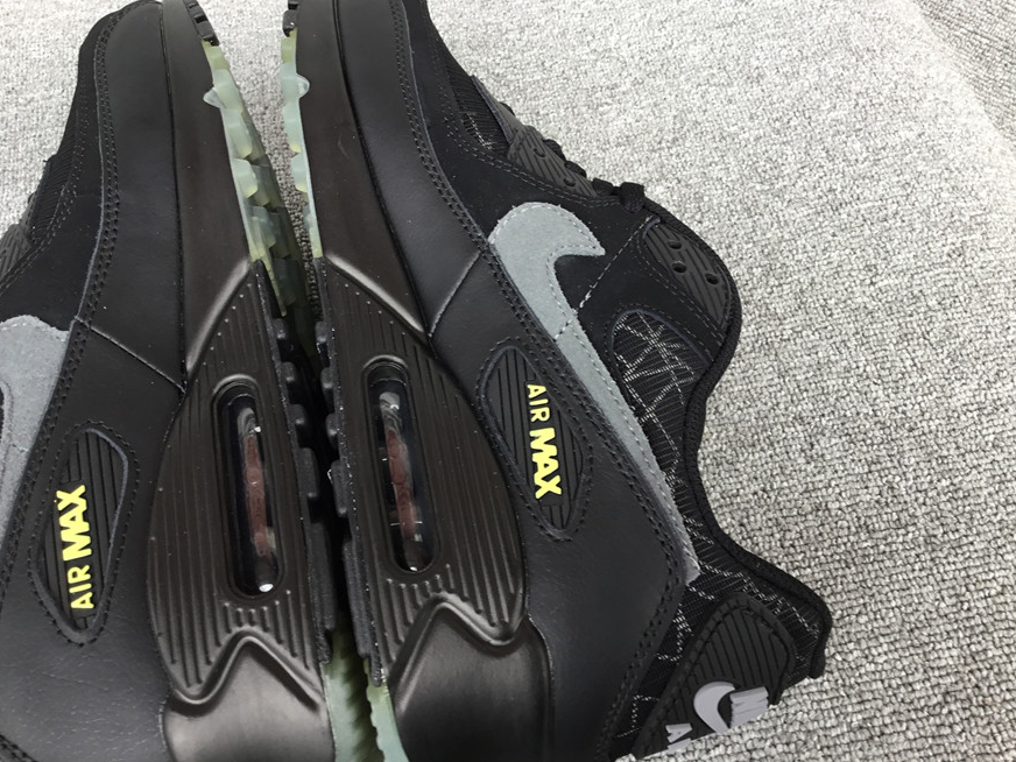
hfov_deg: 56.8
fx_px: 939
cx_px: 502
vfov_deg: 44.2
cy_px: 371
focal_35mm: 32
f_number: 2.4
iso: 32
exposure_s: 1/100
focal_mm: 3.3
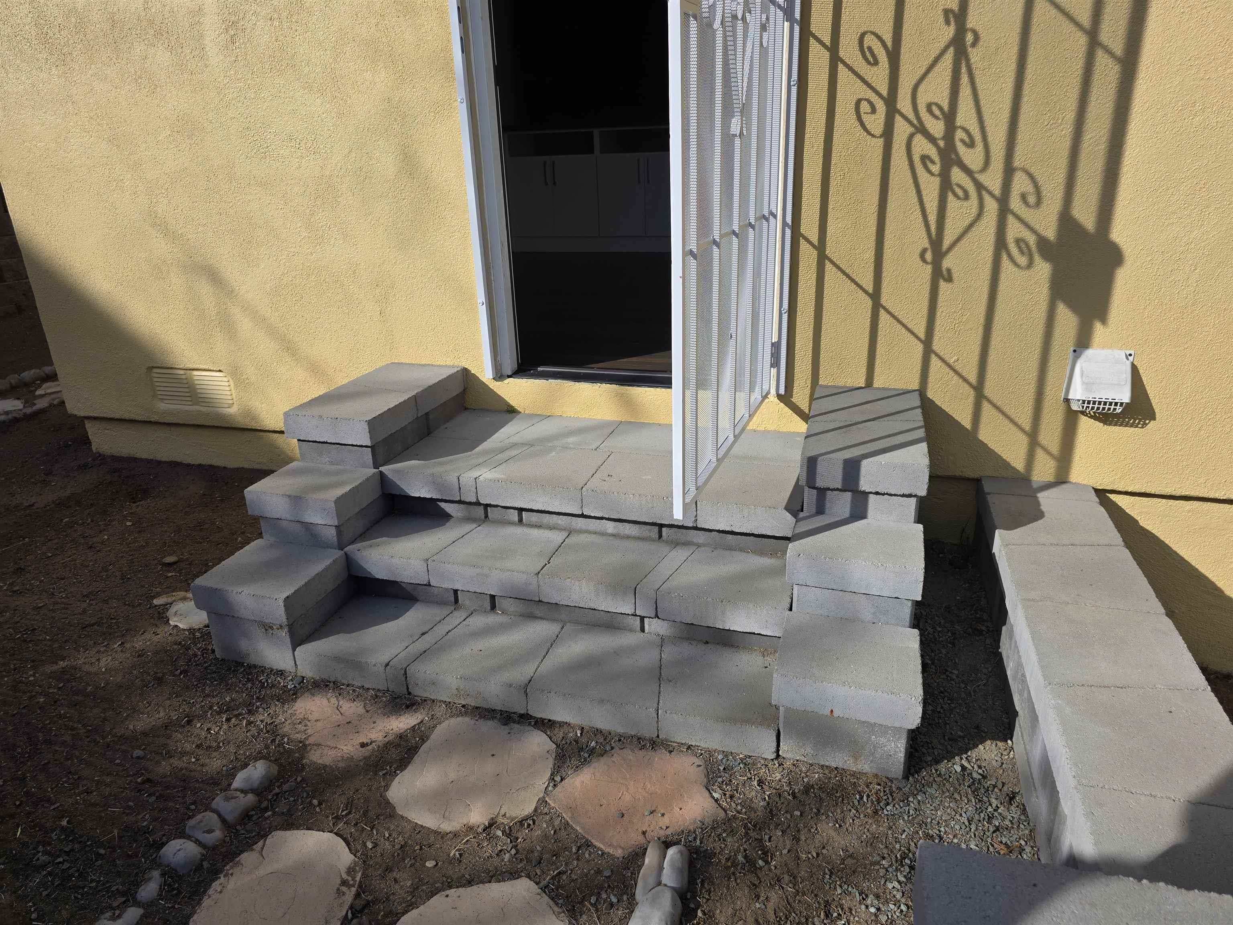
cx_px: 616
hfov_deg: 73.9
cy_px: 462
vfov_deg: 58.9
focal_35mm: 23
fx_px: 819
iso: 80
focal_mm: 6.3
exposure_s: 1/7944
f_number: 1.7
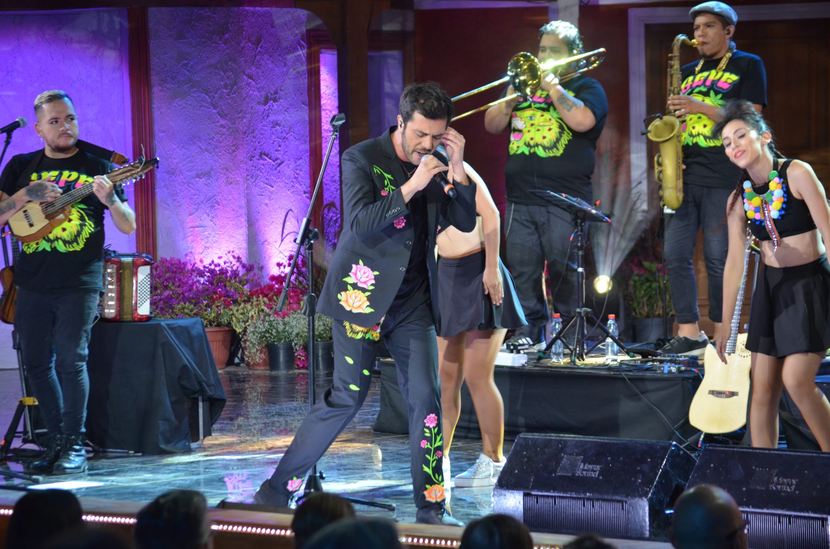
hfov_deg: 13.4
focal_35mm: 153
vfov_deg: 8.9
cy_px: 274
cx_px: 415
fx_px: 3520
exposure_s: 1/125
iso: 1000
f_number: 4.5
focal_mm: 102
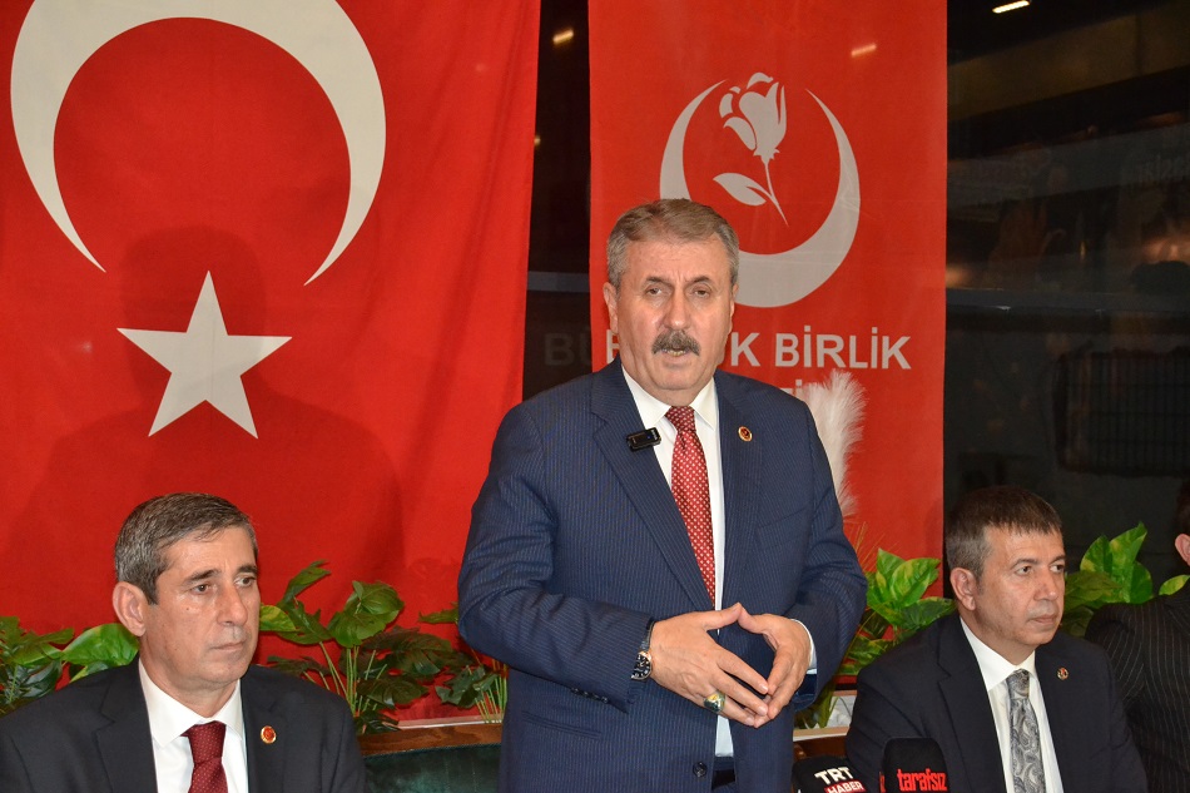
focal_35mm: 60
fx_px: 1983
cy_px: 396
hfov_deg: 33.4
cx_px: 595
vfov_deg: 22.6
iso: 3200
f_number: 4.5
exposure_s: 1/60
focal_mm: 40
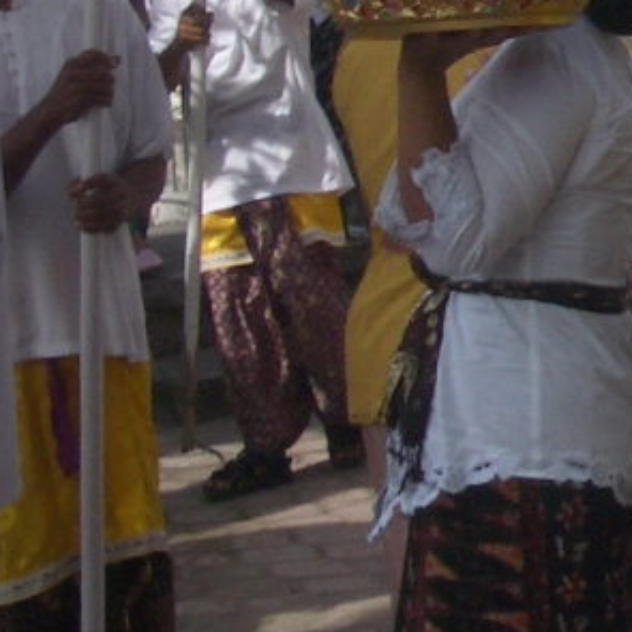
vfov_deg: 10.3
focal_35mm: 168
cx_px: 1294
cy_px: -66
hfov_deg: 9.6
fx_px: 3470
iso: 50
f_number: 4.3
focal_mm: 5.8
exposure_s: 1/500
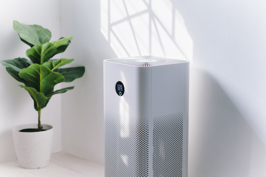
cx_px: 133
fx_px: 628
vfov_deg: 16.1
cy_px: 88
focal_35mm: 85
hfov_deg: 23.9
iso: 100
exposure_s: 1/160
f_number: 4
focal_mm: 85
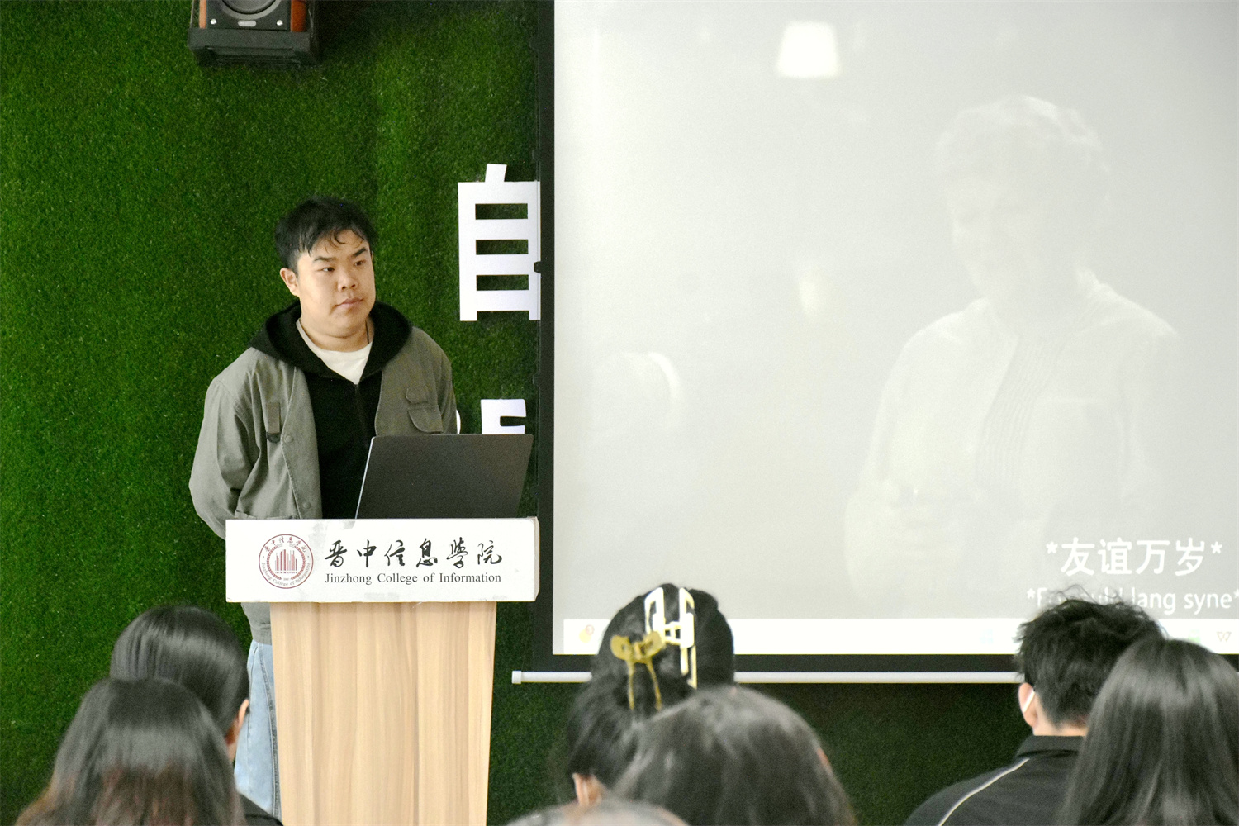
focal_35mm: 135
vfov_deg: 10.2
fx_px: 4646
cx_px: 620
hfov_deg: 15.2
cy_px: 413
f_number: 6.3
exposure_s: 1/640
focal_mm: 90
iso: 4000
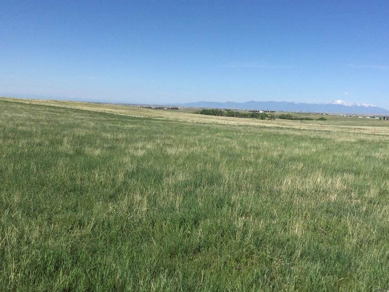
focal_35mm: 37
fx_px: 416
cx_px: 226
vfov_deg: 38.6
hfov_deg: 49.9
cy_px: 133
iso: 25
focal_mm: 3.3
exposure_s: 1/1698
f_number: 2.4
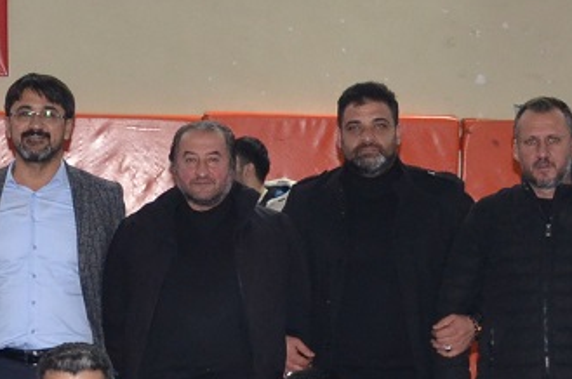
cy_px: 397
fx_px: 2823
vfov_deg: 7.6
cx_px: 132
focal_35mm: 178
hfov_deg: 11.5
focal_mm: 26
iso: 800
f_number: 3.8
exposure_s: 1/60
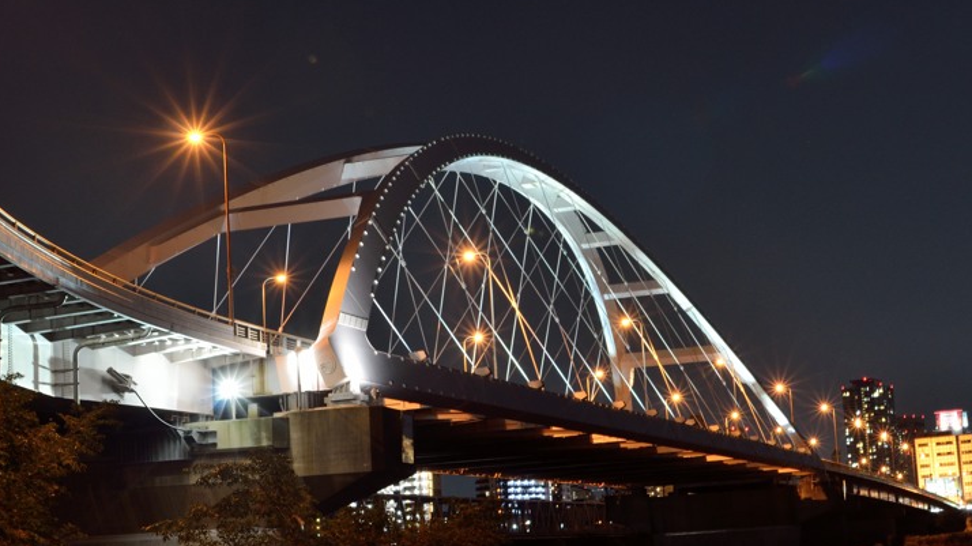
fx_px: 1623
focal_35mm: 63
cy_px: 229
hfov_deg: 33.3
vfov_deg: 19.1
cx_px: 494
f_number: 8
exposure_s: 3
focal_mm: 28
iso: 160
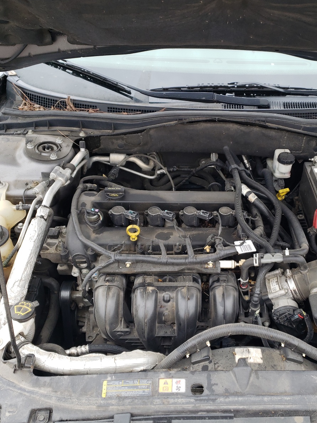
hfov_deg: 40.1
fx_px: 428
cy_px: 210
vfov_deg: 52.6
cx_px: 216
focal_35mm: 35
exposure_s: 1/156
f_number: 1.5
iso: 50
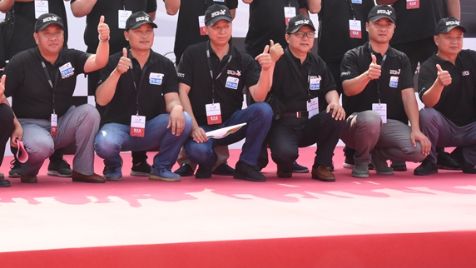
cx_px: 122
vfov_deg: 16.1
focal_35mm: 75
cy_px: 77
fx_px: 947
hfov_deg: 27.8
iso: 3200
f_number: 14
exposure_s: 1/800
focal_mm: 40
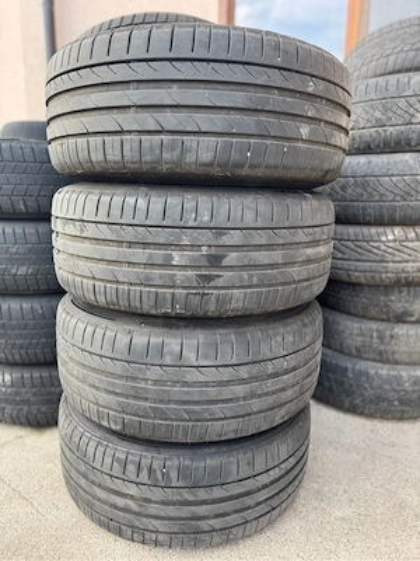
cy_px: 280
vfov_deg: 71.6
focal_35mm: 24
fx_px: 388
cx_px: 210
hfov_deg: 56.8
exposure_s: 1/121
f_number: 1.78
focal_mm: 6.76
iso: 64
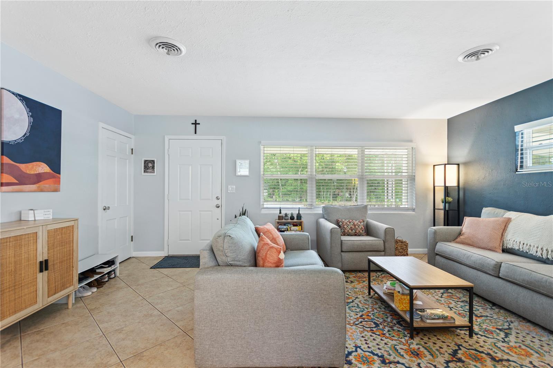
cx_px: 276
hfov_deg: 100.4
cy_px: 184
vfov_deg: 77.3
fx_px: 230
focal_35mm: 15
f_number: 4
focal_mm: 10
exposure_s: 1
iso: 100
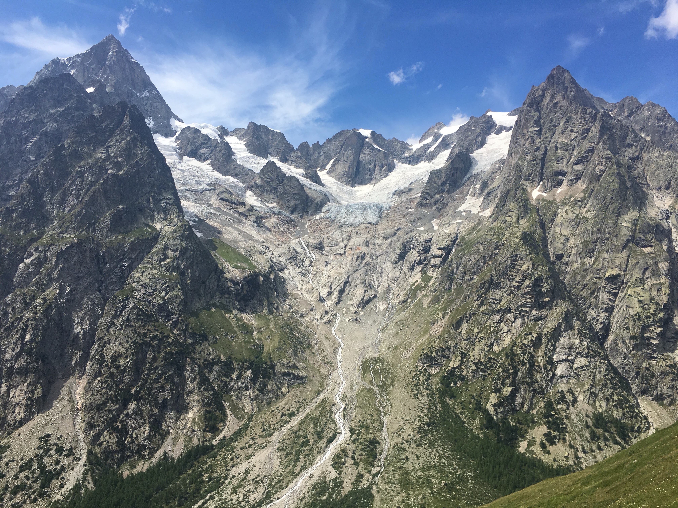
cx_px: 339
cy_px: 254
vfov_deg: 48.2
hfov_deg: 61.7
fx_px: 568
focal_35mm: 29
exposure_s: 1/1570
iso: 25
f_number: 2.2
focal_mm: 4.15
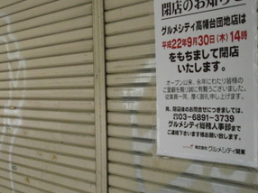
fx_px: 469
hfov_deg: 30.0
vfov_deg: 23.2
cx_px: 50
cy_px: 111
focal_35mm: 63
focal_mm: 6.3
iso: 400
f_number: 2.8
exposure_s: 1/100
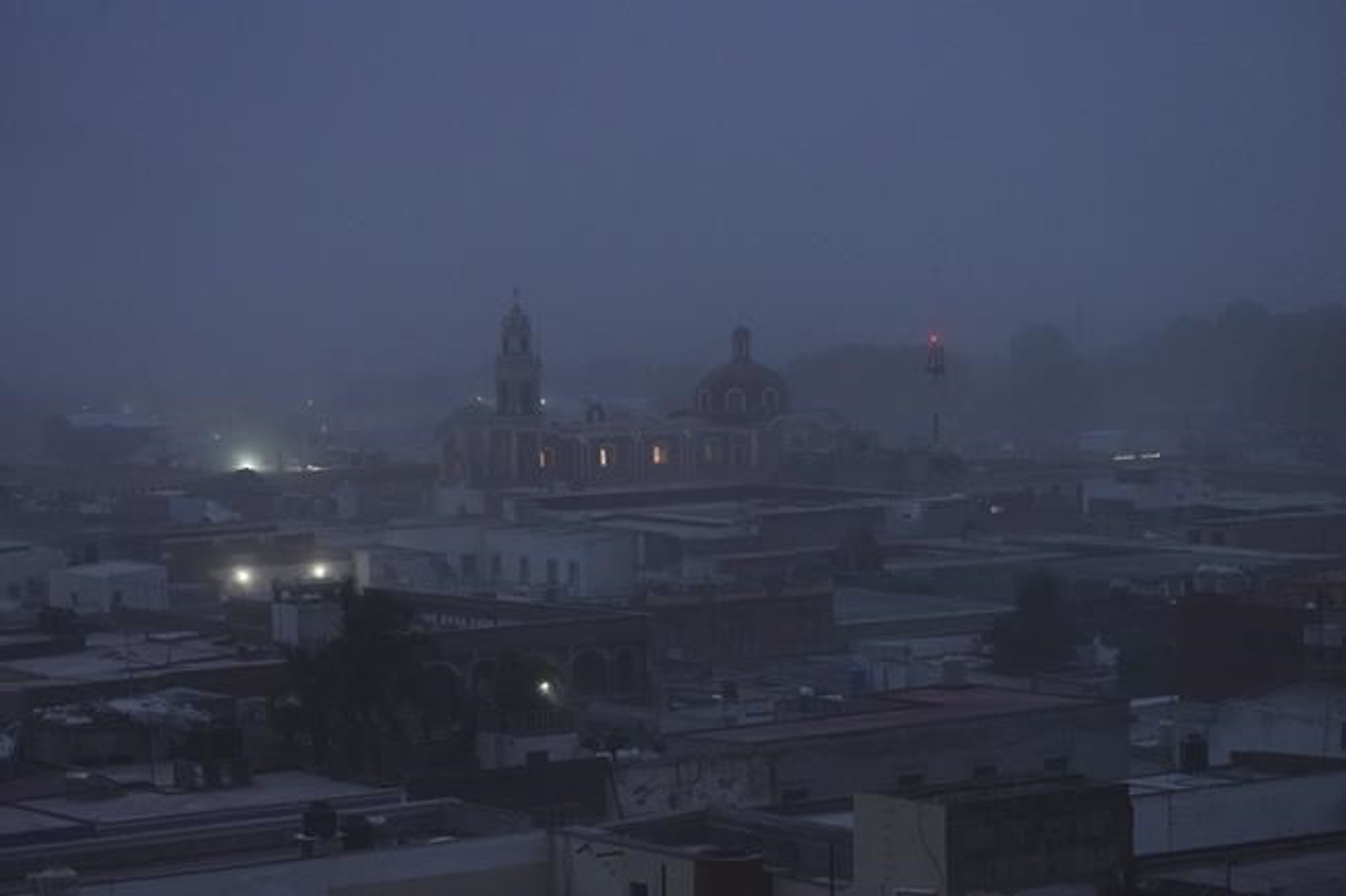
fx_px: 3738
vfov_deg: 13.7
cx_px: 673
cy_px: 448
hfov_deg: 20.4
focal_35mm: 100
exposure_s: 1/100
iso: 2500
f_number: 5.6
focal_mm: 100
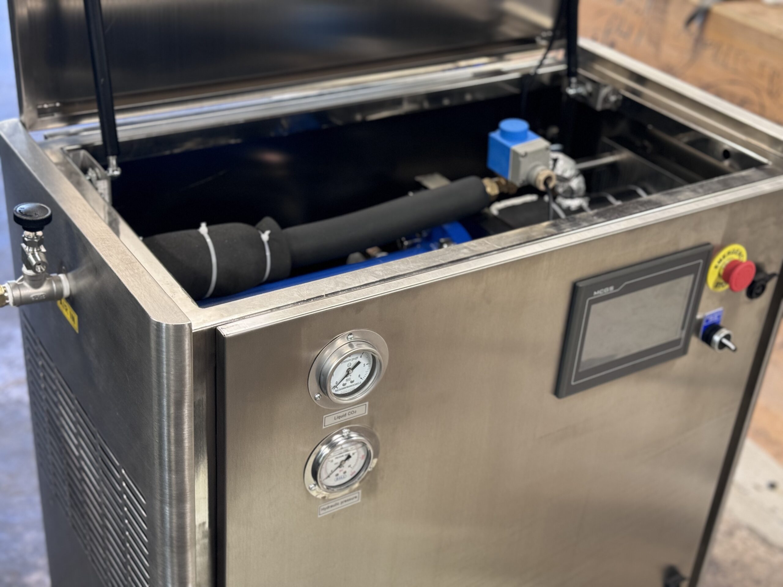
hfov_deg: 39.7
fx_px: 1086
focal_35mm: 48
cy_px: 294
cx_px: 392
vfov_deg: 30.3
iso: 250
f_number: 1.78
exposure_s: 1/40
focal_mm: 6.76
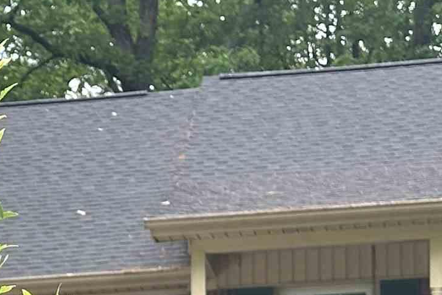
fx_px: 2603
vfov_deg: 6.3
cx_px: -271
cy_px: 632
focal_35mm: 212
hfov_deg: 9.4
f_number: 1.78
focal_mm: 6.86
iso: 64
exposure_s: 1/555
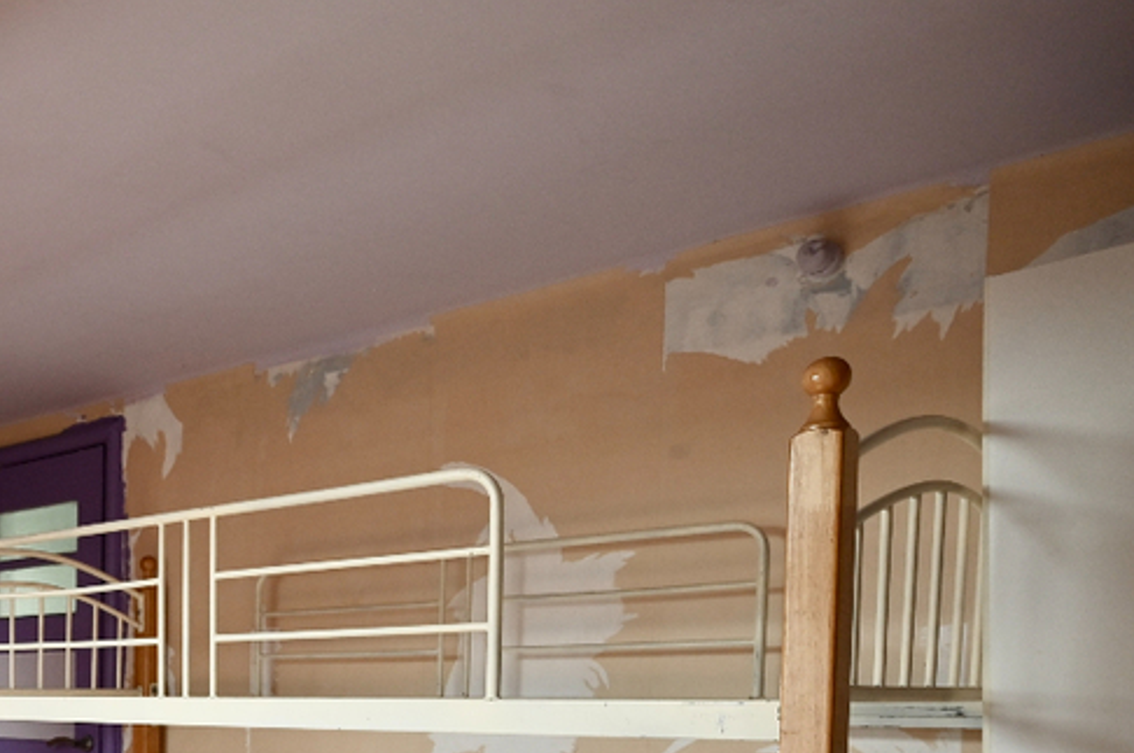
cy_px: 788
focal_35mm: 39
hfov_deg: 42.5
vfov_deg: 31.1
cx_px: -13
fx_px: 1227
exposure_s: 1/200
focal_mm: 14
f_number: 4
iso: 400
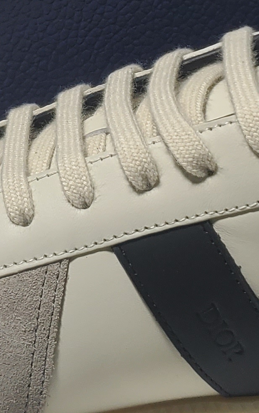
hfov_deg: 11.6
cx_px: 121
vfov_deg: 18.0
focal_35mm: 113
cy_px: -5
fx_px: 1275
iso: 50
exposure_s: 1/420
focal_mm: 4.3
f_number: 1.5
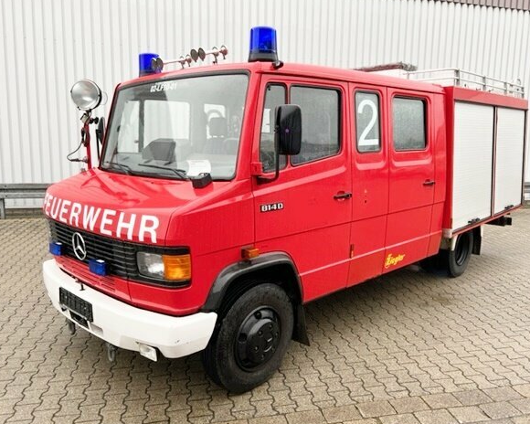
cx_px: 286
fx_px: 439
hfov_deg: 62.1
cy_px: 214
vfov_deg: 51.5
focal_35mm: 28
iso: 80
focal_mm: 5.7
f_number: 1.5
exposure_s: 1/121
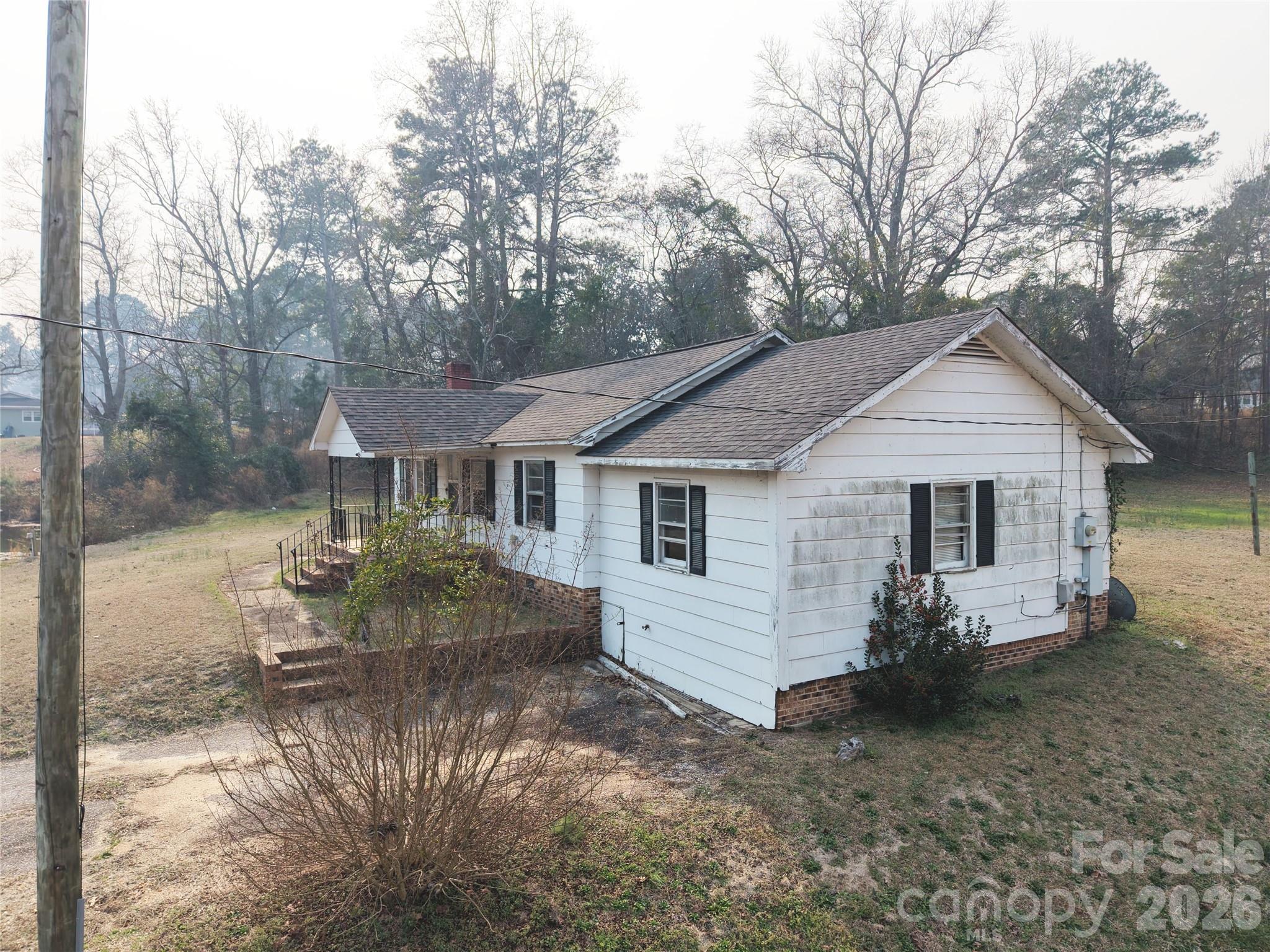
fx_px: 881
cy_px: 476
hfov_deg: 71.6
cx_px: 635
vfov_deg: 56.8
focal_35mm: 24
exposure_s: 1/640
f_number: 1.8
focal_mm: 8.67
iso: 400
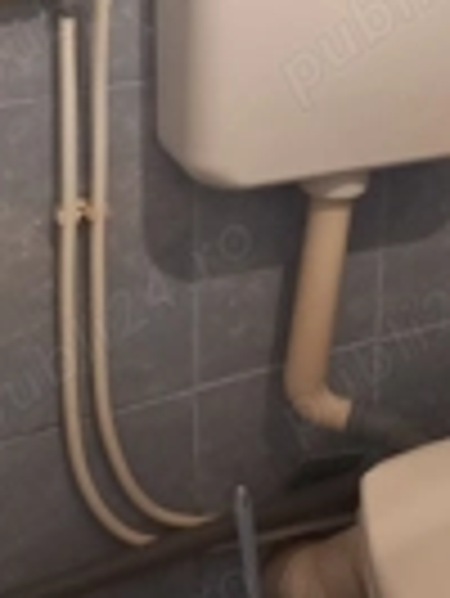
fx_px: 1402
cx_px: 266
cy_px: 58
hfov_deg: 18.2
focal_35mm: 81
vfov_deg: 23.5
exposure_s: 1/25
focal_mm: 4
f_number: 1.8
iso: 250
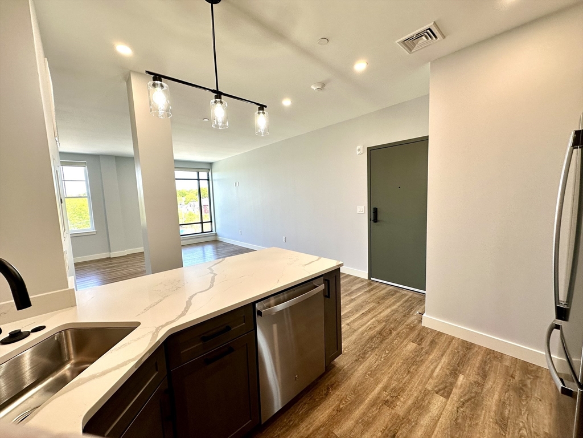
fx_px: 236
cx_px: 292
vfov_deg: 85.7
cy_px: 219
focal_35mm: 14
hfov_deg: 102.1
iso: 64
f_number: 2.2
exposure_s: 1/120
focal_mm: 2.22
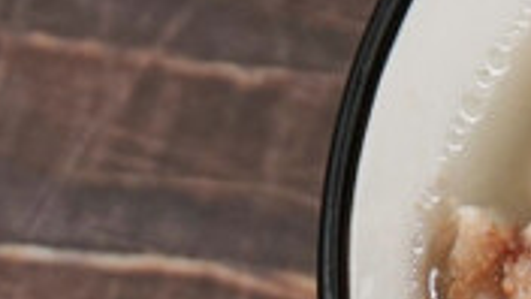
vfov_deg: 2.3
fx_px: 7547
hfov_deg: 4.0
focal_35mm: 536
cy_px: 423
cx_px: 1315
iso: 100
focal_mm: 50
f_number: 6.3
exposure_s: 1/80
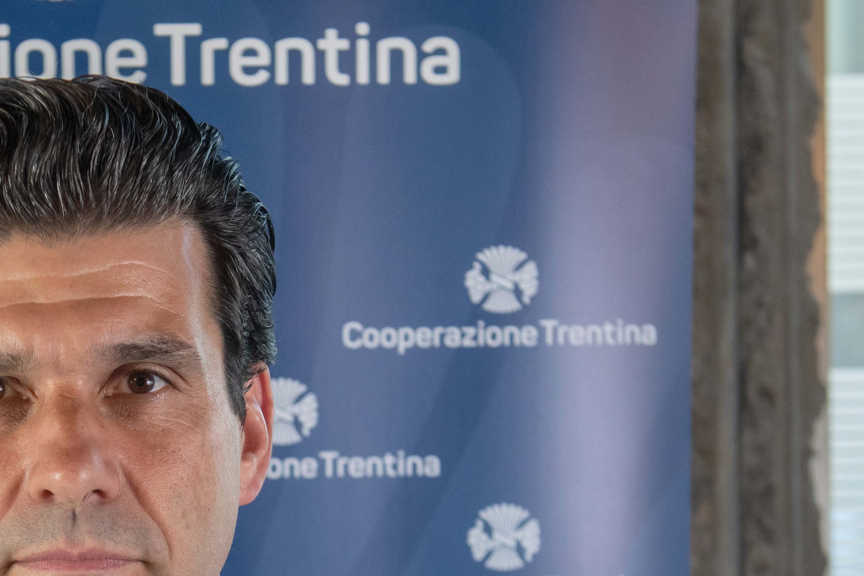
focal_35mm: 140
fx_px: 3360
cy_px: 539
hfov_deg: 14.6
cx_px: 148
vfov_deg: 9.7
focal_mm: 48
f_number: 4.5
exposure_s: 1/125
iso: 640
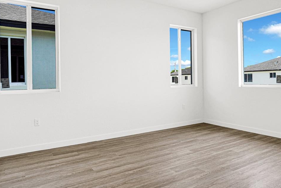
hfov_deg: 67.4
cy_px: 76
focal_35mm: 27
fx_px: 211
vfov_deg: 47.7
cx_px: 144
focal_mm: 16
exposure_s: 1/30
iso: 250
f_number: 7.1
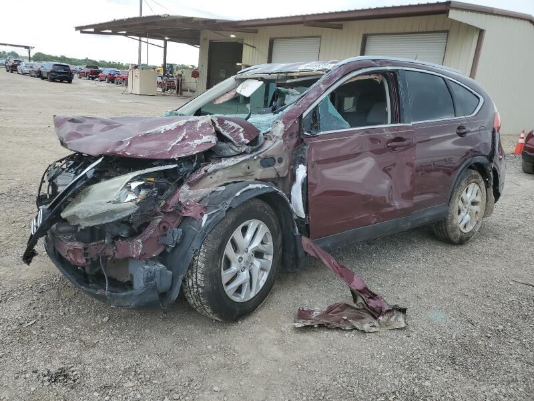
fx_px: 401
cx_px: 267
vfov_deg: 53.1
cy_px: 200
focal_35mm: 26
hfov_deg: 67.3
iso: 50
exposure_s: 1/714
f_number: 1.5
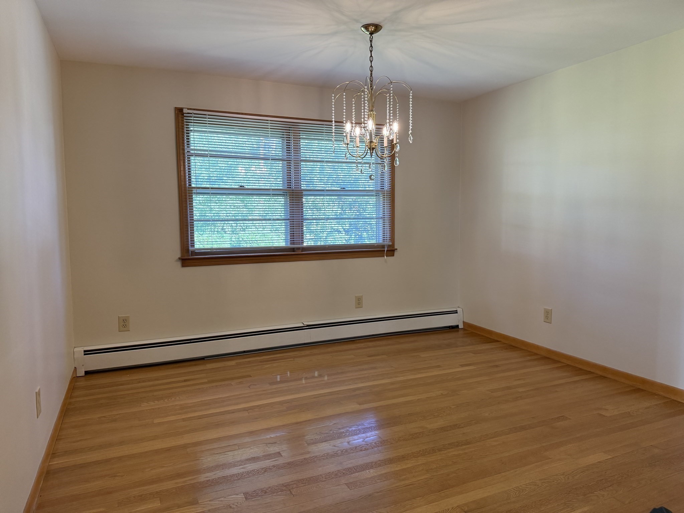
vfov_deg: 56.8
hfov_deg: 71.6
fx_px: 474
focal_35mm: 24
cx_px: 342
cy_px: 256
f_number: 1.78
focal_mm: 6.76
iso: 160
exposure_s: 1/120
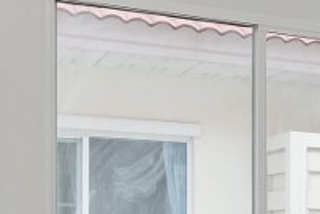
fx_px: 845
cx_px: 537
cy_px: 262
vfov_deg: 14.0
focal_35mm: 95
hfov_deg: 18.0
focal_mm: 15
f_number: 5.6
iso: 100
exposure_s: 1/200
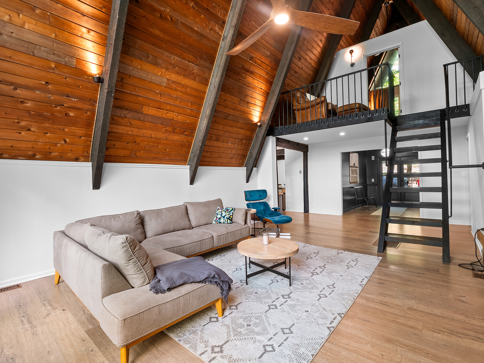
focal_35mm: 16
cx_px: 242
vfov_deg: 78.1
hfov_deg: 94.5
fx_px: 224
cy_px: 182
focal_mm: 8
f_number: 5.6
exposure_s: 1/6
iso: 400
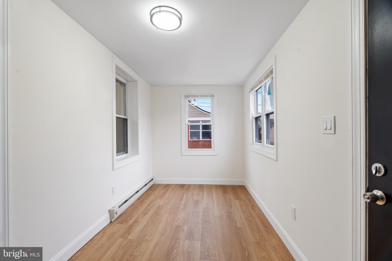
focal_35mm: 16
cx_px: 196
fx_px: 180
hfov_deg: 95.0
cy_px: 130
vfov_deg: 72.0
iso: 125
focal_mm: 16.5
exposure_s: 1/1.67
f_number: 8
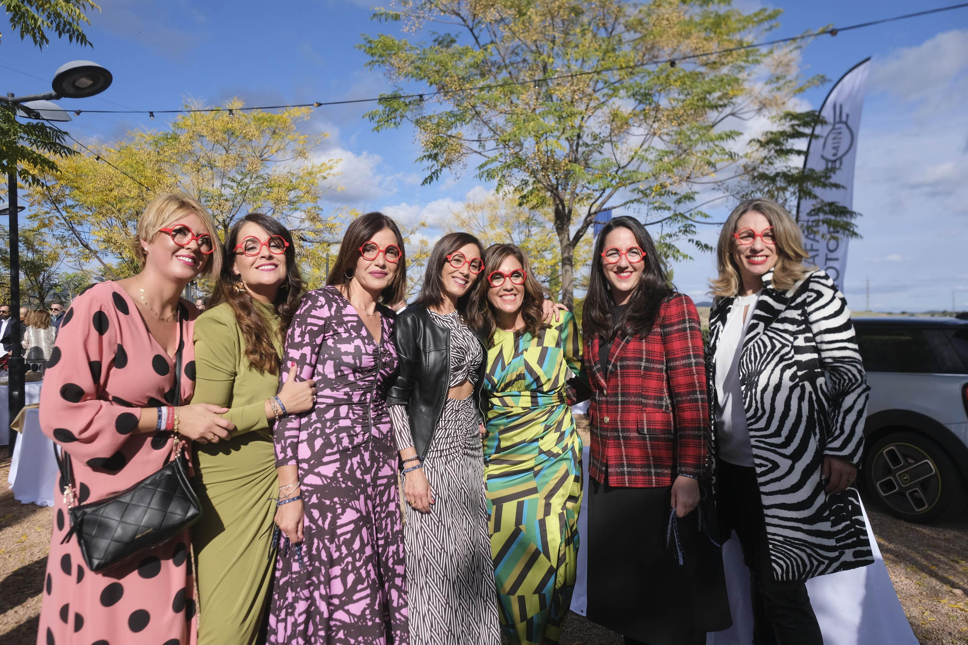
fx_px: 645
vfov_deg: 53.1
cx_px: 484
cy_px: 322
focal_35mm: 24
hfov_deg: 73.7
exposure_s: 1/1600
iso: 400
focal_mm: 16
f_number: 5.6
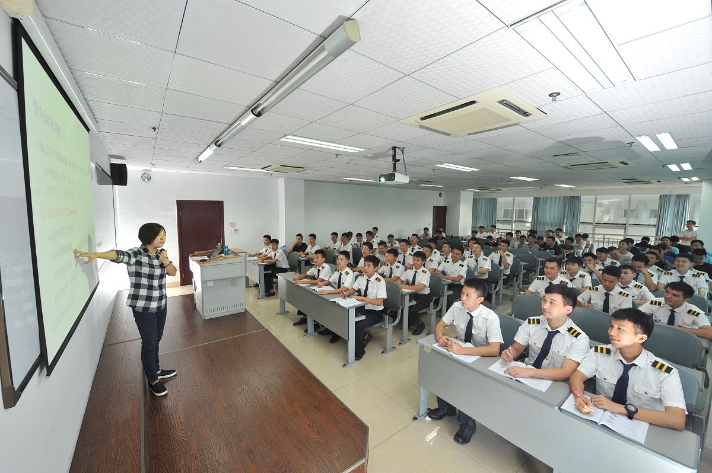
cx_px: 356
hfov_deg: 104.3
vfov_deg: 81.1
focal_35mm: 14
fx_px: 277
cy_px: 236
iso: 1600
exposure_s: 1/100
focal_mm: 14
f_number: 11
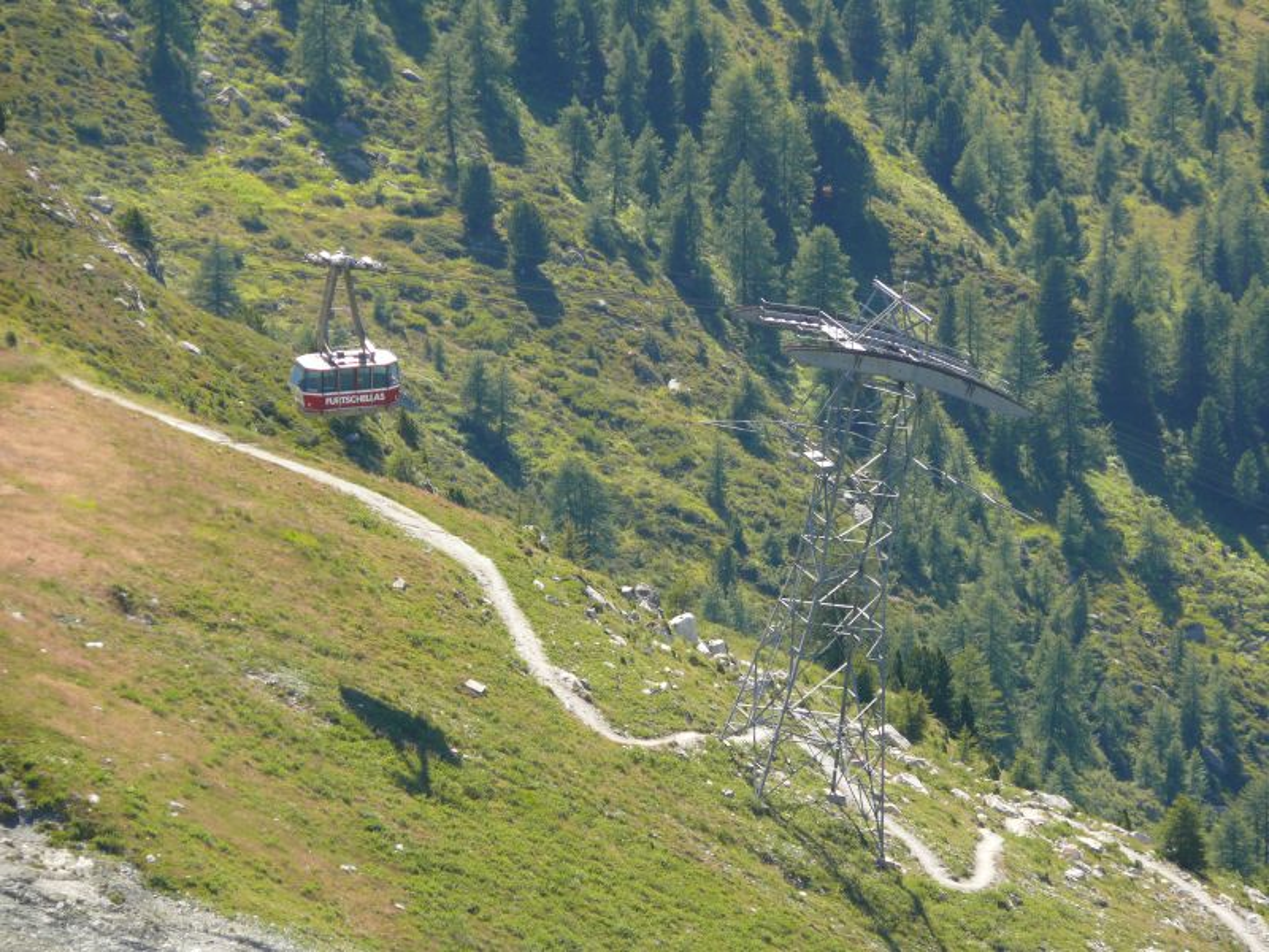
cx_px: 634
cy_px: 476
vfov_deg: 4.9
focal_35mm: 302
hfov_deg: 6.6
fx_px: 11071
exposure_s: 1/250
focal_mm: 63.9
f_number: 5
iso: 100
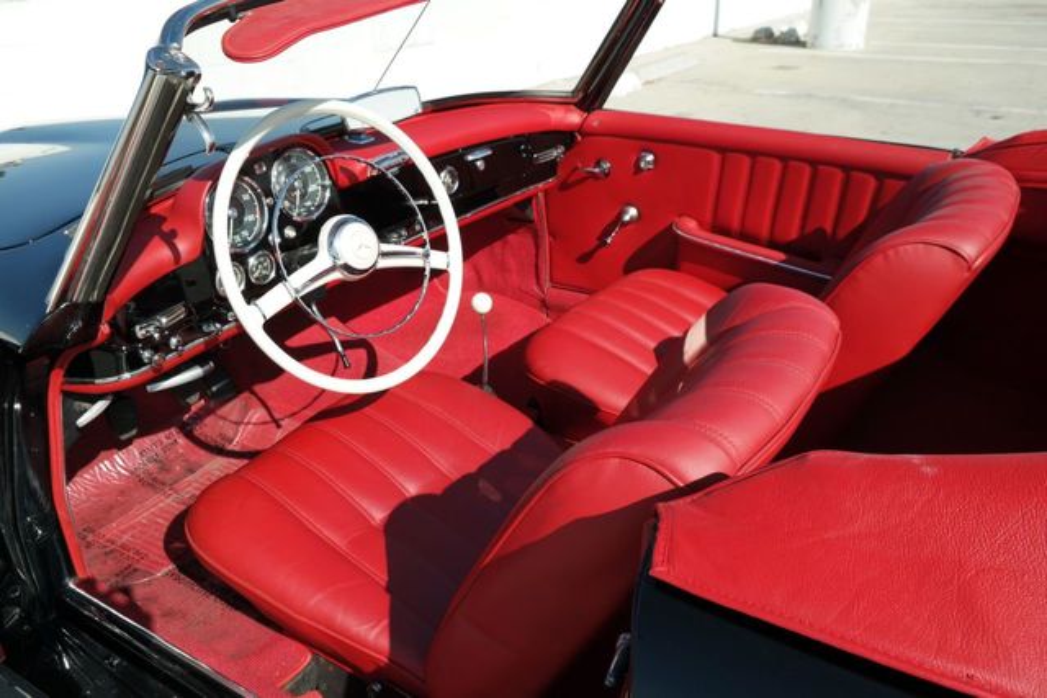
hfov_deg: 63.6
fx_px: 844
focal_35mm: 29
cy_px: 349
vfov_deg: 45.0
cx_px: 524
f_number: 7.1
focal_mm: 19
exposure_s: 1/250
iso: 100
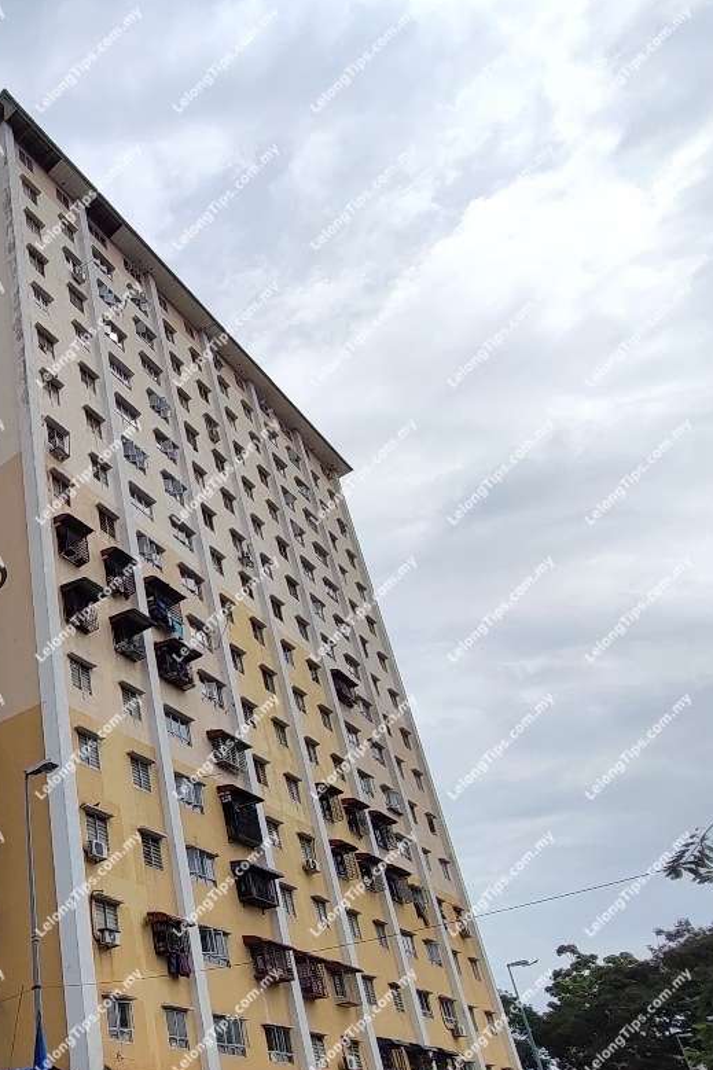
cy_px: 617
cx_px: -106
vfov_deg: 69.0
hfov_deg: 38.8
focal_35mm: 26
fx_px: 773
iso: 50
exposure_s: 1/2119
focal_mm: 1.65
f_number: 2.2
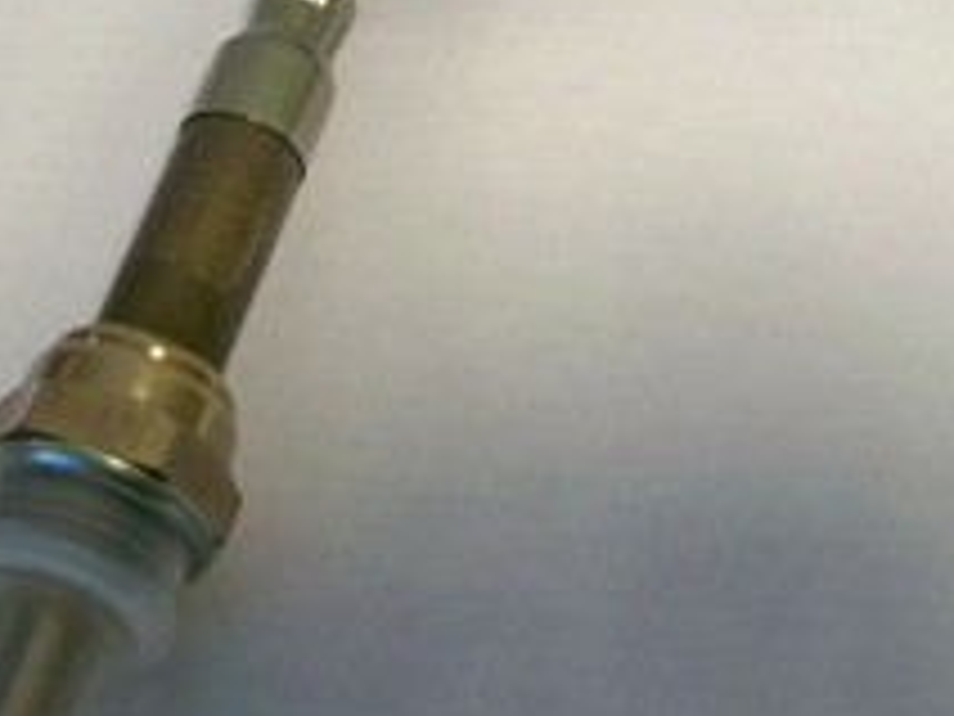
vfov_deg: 16.7
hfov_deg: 22.0
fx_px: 2425
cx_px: 727
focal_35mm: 88
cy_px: 194
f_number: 3.5
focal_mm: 6.2
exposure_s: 1/30
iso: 125
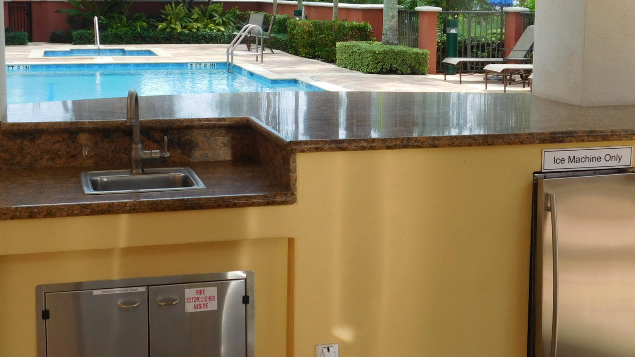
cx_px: 326
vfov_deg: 21.4
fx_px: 943
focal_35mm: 56
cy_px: 122
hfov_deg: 37.2
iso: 125
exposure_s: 1/500
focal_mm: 6.3
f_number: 3.5
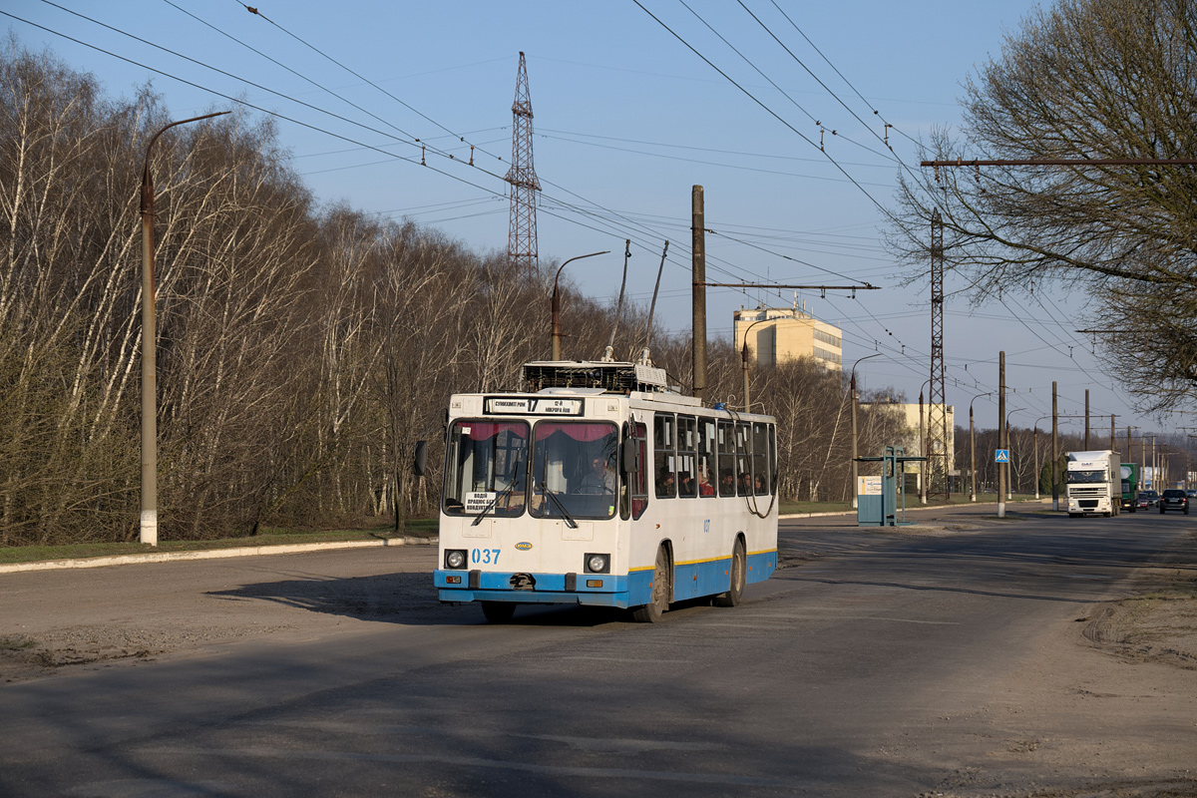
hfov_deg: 25.7
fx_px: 2627
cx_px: 598
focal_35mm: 79
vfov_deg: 17.3
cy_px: 399
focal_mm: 52.4
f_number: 5
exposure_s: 1/750
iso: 200
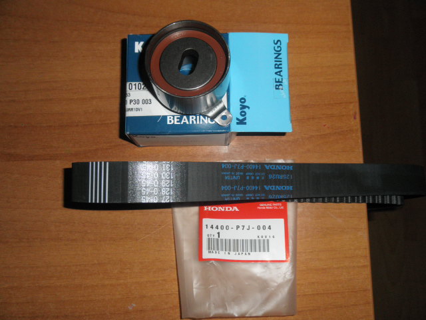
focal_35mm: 35
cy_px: 160
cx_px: 213
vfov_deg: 40.7
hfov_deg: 52.6
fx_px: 431
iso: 200
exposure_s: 1/60
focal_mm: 6.1
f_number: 9.1
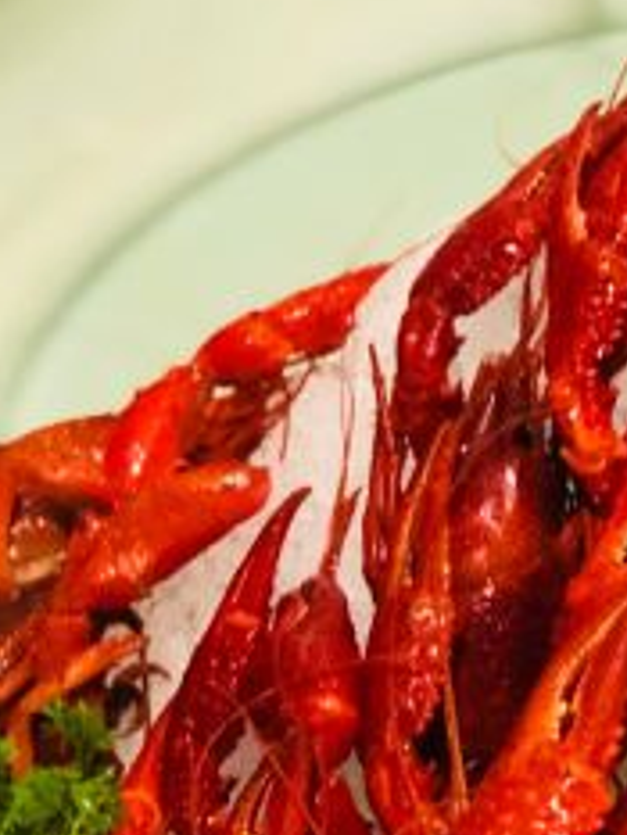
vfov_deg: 11.2
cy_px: 1140
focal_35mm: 171
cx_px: 679
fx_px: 4126
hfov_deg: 8.6
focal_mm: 6.6
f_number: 2.8
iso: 1250
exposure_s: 1/50
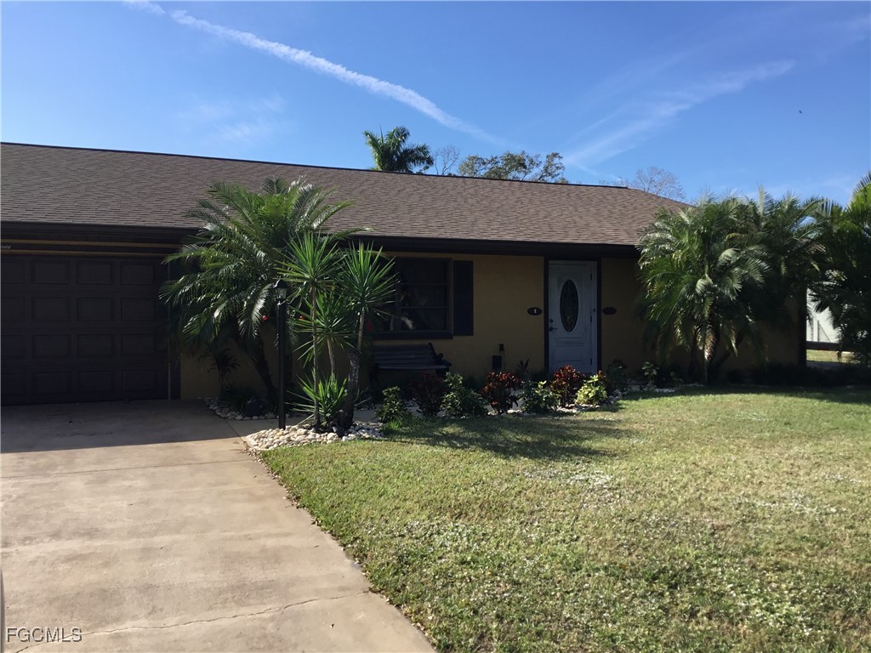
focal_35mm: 31
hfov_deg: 58.4
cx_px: 436
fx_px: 780
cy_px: 326
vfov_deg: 45.4
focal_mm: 3.3
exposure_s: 1/926
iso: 25
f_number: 2.4
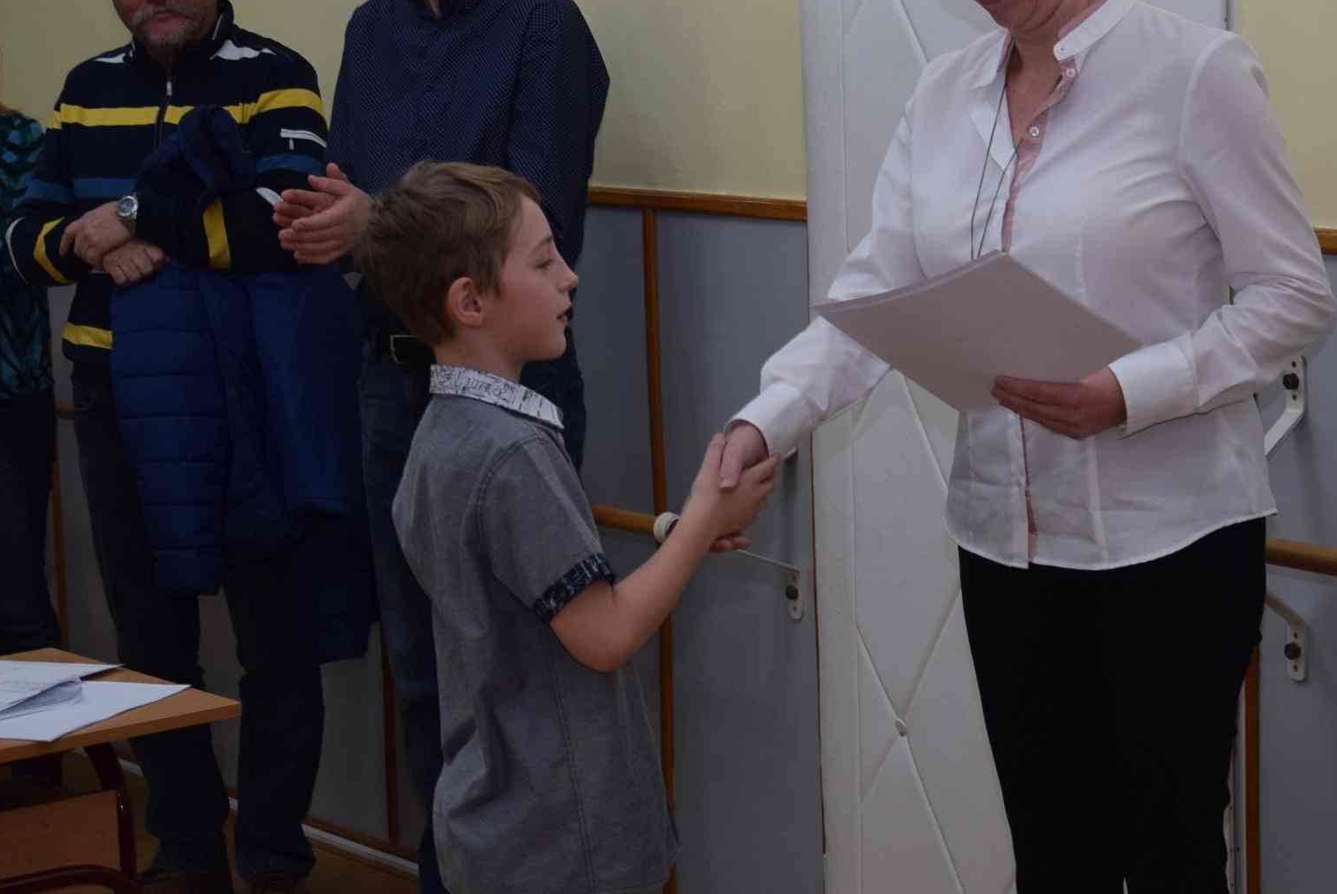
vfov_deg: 15.6
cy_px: 447
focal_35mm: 88
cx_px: 934
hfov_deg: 23.0
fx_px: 3271
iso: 400
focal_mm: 30
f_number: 4.2
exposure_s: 1/100
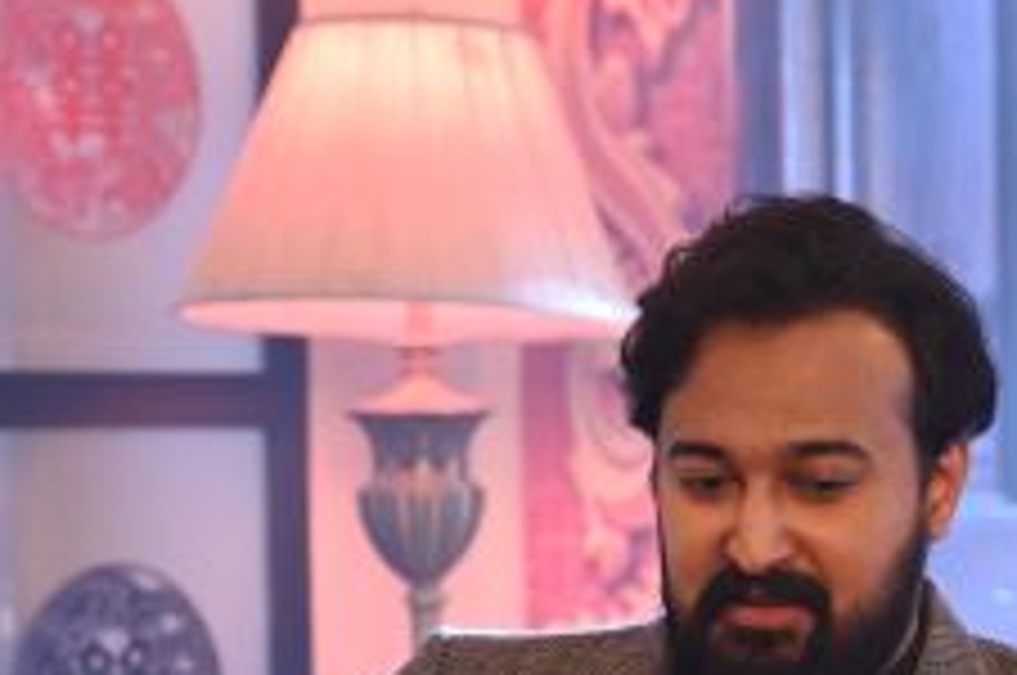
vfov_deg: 9.5
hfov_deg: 14.3
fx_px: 4034
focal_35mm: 143
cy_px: 612
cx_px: 788
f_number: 4
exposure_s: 1/60
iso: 4000
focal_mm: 72
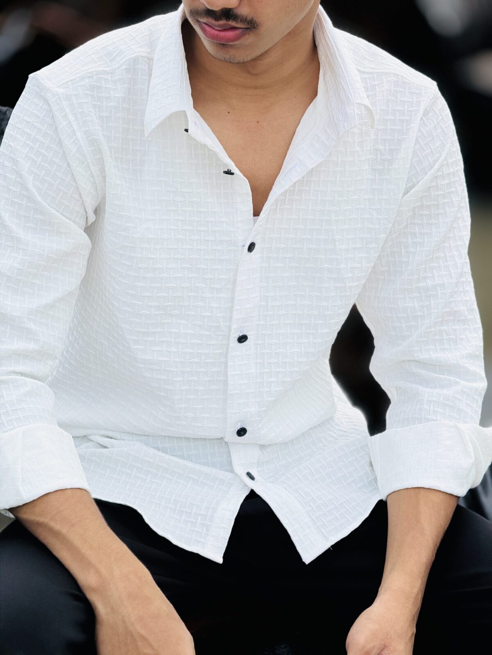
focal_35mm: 120
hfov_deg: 12.3
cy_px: 328
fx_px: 2274
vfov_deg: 16.4
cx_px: 246
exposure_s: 1/1866
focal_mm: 15.66
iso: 50
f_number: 2.8
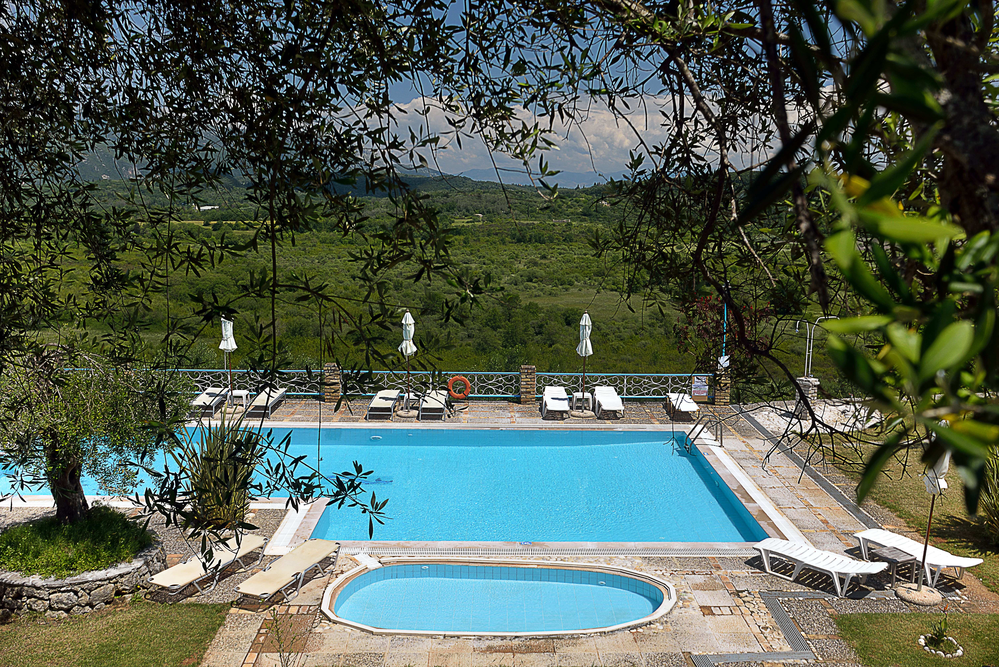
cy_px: 334
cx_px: 500
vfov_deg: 37.9
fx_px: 972
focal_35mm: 35
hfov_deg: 54.4
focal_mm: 35
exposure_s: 1/125
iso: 100
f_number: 9
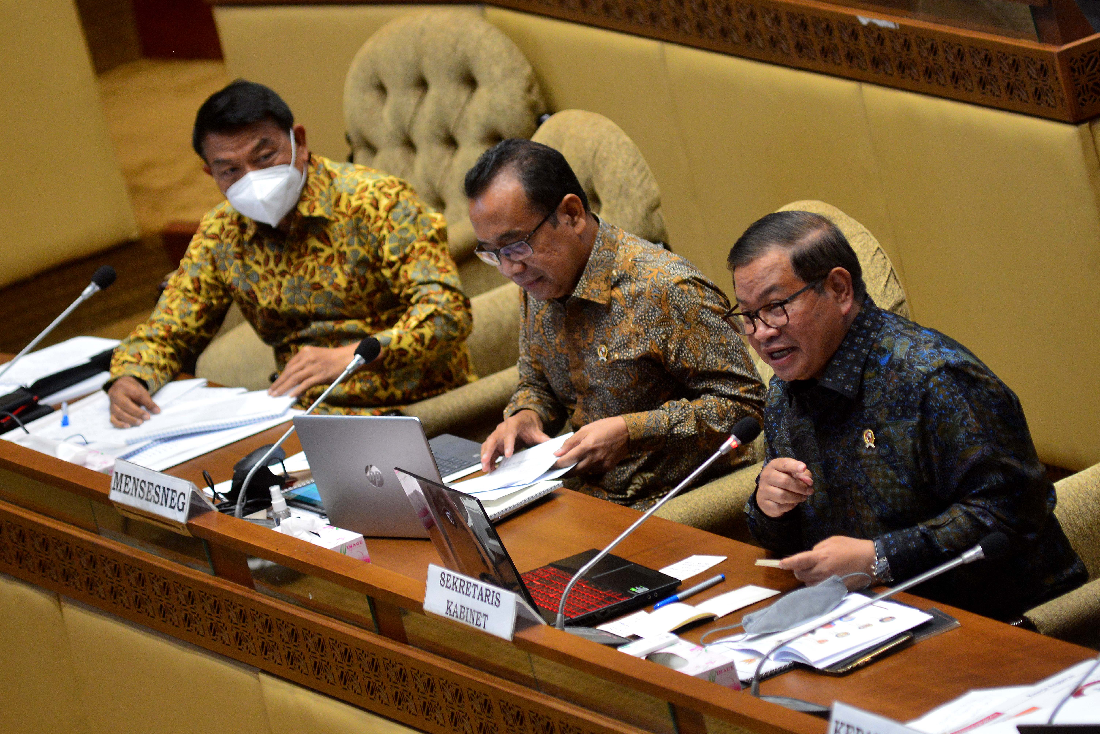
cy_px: 367
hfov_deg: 10.3
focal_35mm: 200
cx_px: 550
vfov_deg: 6.9
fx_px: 6113
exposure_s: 1/125
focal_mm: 200
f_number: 4
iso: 2000
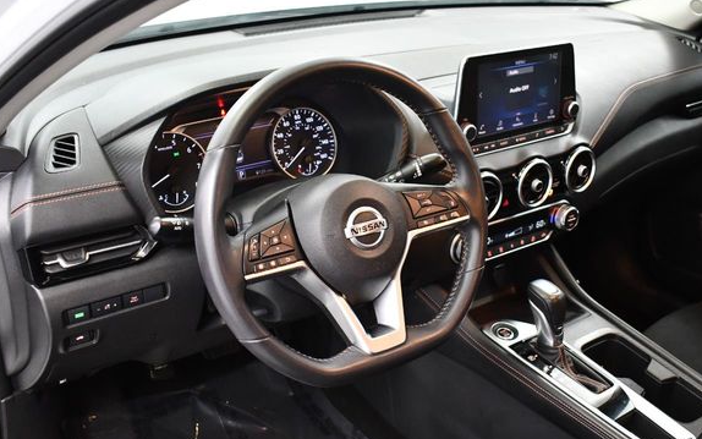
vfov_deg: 31.2
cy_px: 239
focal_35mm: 41
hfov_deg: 48.1
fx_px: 785
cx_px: 383
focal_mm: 18
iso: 3200
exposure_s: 1/80
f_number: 3.5
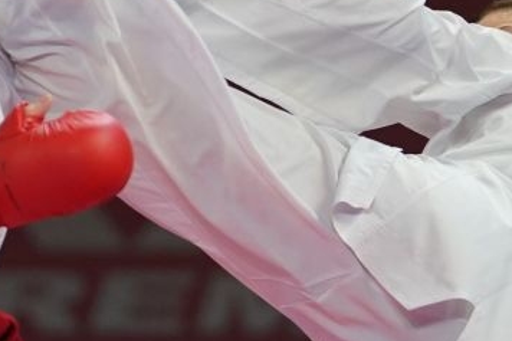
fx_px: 14371
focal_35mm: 1011
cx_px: 288
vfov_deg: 1.4
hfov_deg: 2.0
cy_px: 268
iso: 1600
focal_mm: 200
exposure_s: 1/1000
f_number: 2.8
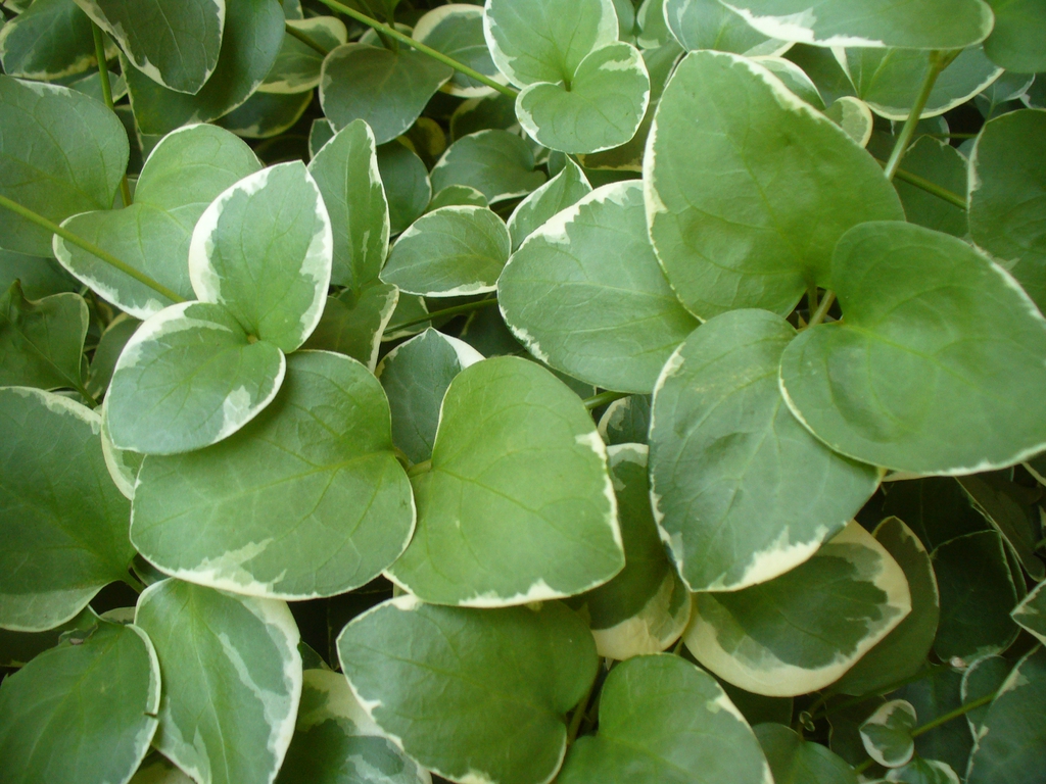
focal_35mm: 37
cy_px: 392
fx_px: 1118
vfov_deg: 38.7
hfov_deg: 50.1
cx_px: 523
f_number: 2.8
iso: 125
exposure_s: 1/30
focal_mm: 6.1
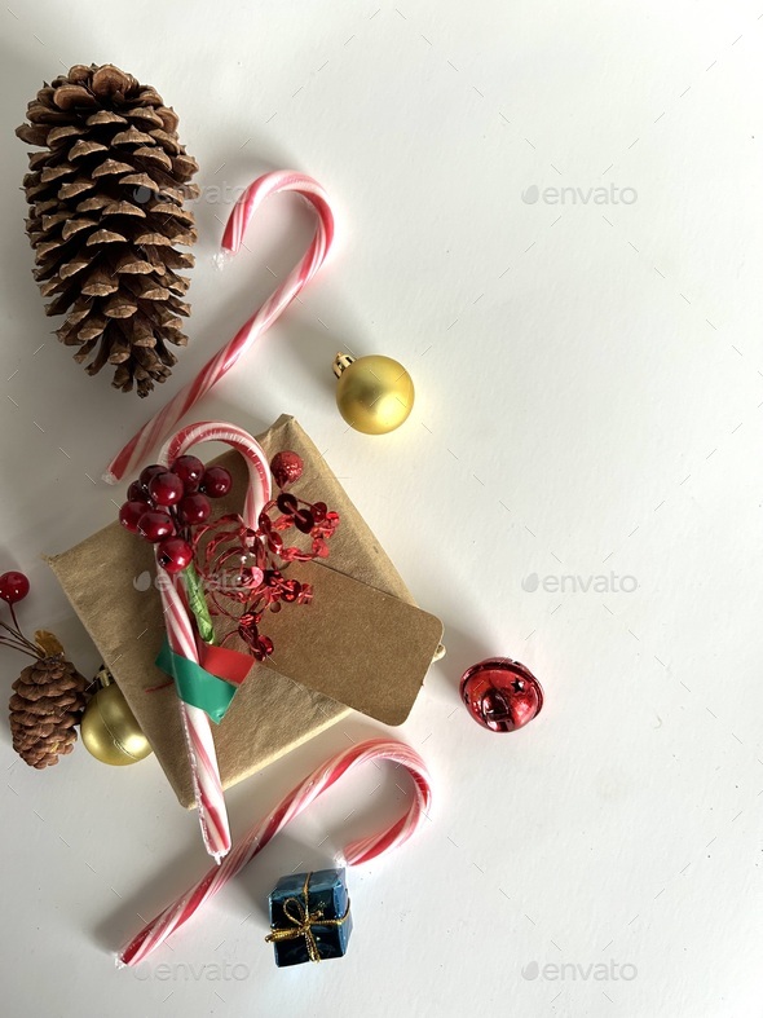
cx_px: 382
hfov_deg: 53.1
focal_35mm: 26
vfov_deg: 67.3
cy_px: 509
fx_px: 764
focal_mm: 5.7
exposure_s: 1/76
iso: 125
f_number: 1.5
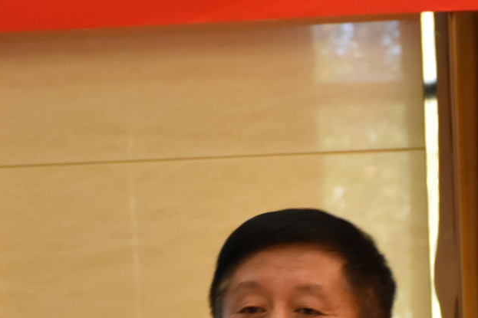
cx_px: 433
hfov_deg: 7.1
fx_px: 3836
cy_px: 431
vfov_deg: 4.7
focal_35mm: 289
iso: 1400
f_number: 5
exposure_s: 1/60
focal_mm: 60
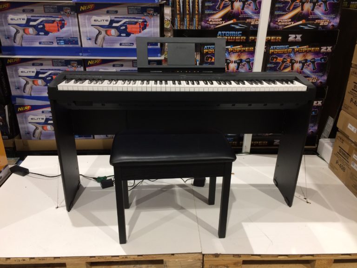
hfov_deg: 61.7
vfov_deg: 48.2
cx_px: 178
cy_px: 134
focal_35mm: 29
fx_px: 299
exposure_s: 1/30
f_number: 2.2
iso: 100
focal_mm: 4.15
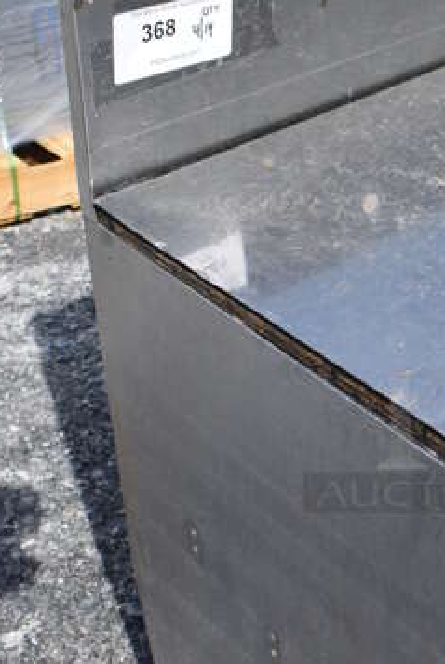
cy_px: 416
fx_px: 1276
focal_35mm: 69
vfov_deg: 29.1
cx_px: 512
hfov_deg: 18.9
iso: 200
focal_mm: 18
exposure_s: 1/640
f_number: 8
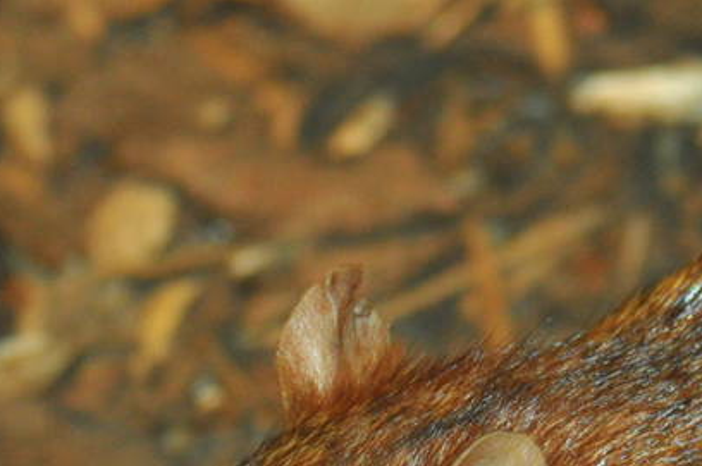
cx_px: 483
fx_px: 8024
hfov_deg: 5.0
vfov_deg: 3.3
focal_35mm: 412
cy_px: 747
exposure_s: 1/60
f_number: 4.2
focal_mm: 70
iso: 800
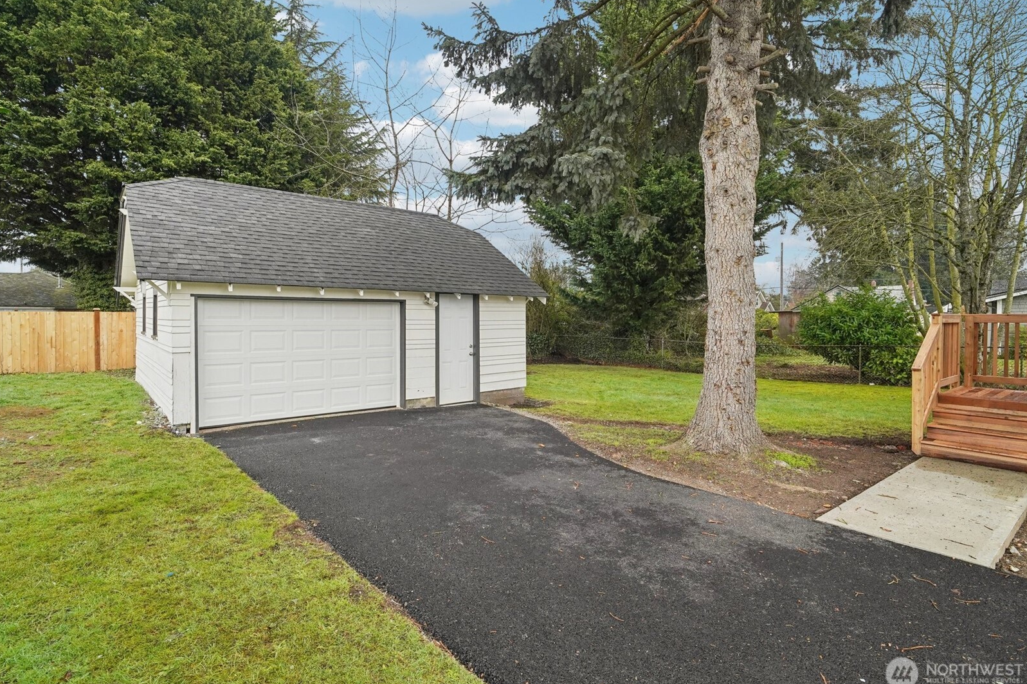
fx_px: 485
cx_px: 497
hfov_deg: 93.3
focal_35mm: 17
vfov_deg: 70.4
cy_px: 335
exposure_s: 1/250
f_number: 8
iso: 1600
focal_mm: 16
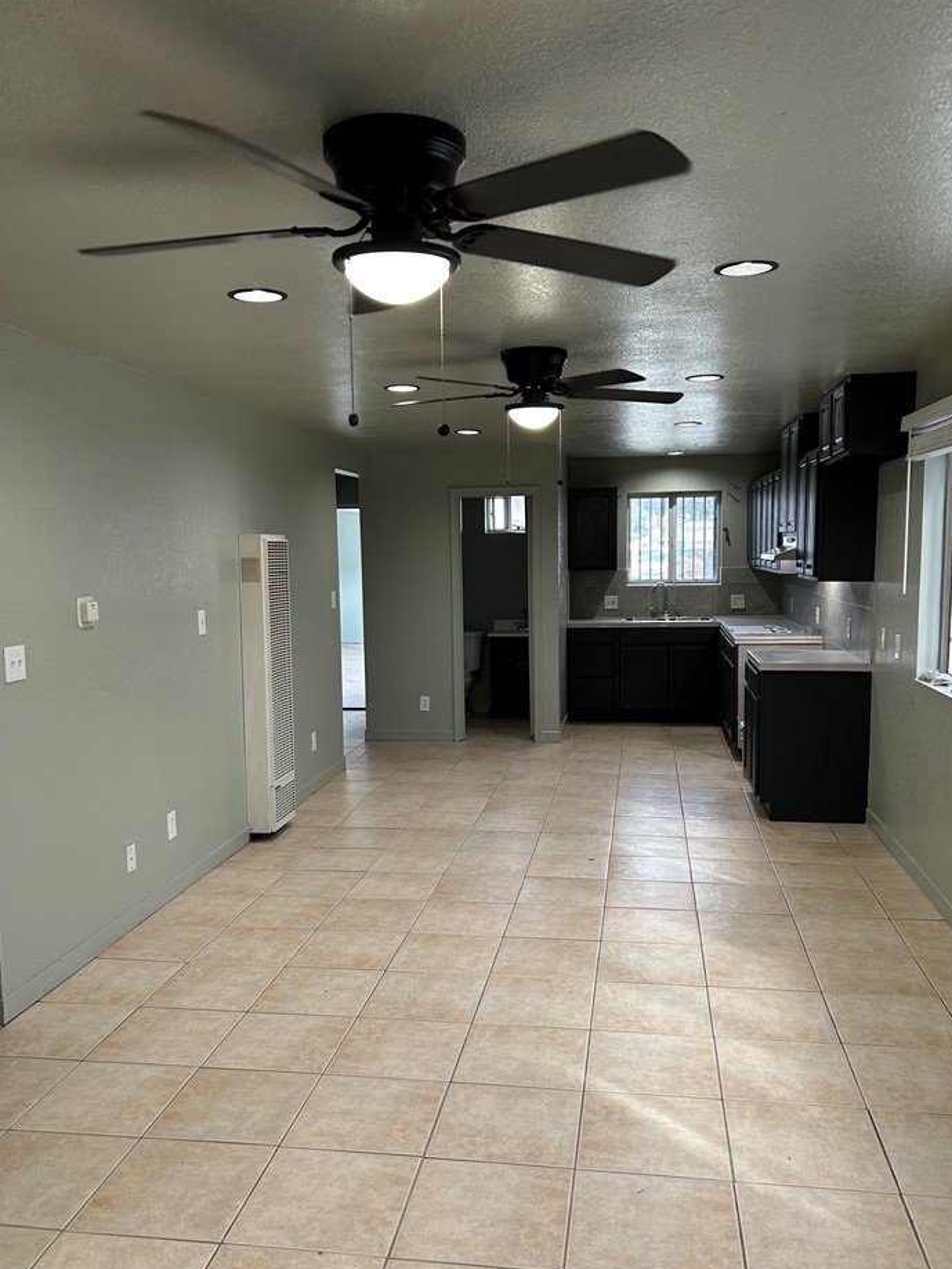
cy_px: 646
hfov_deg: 48.2
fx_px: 1063
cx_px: 475
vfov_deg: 61.6
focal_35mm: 29
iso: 80
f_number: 1.5
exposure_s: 1/60
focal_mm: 5.7
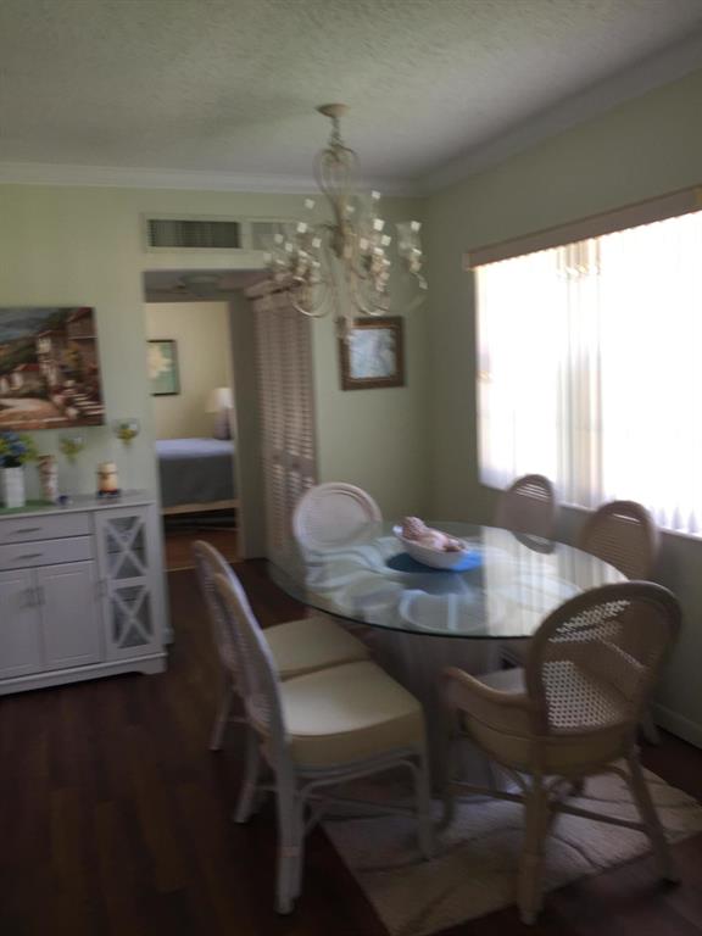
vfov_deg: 61.7
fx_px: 784
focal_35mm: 29
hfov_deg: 48.2
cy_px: 468
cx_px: 351
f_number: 2.2
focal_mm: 4.15
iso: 40
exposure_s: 1/60
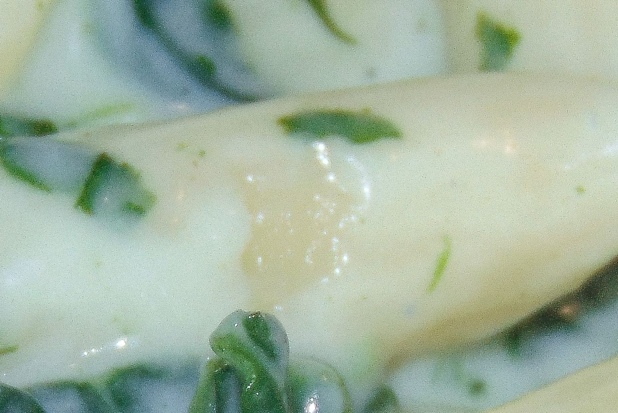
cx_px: 133
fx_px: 7761
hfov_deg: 4.6
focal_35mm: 452
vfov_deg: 3.0
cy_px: 694
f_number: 3.9
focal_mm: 19.4
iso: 80
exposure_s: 1/60
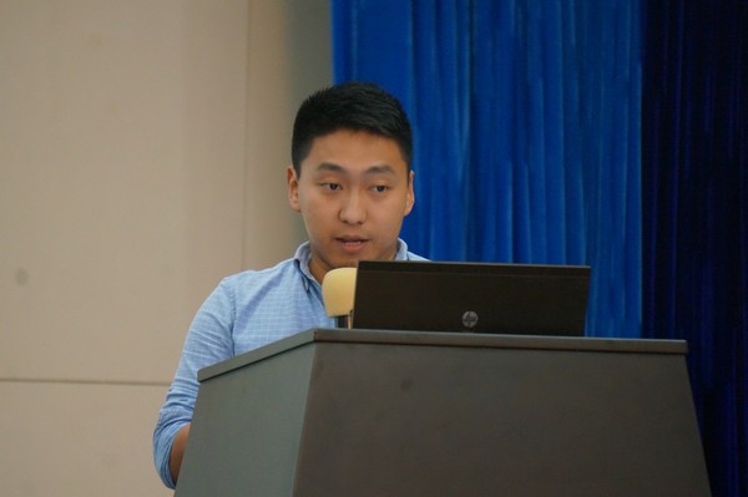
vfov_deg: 4.4
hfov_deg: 6.5
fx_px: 6539
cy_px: 248
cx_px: 374
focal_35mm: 315
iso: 3200
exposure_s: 1/13
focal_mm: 210
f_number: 6.3
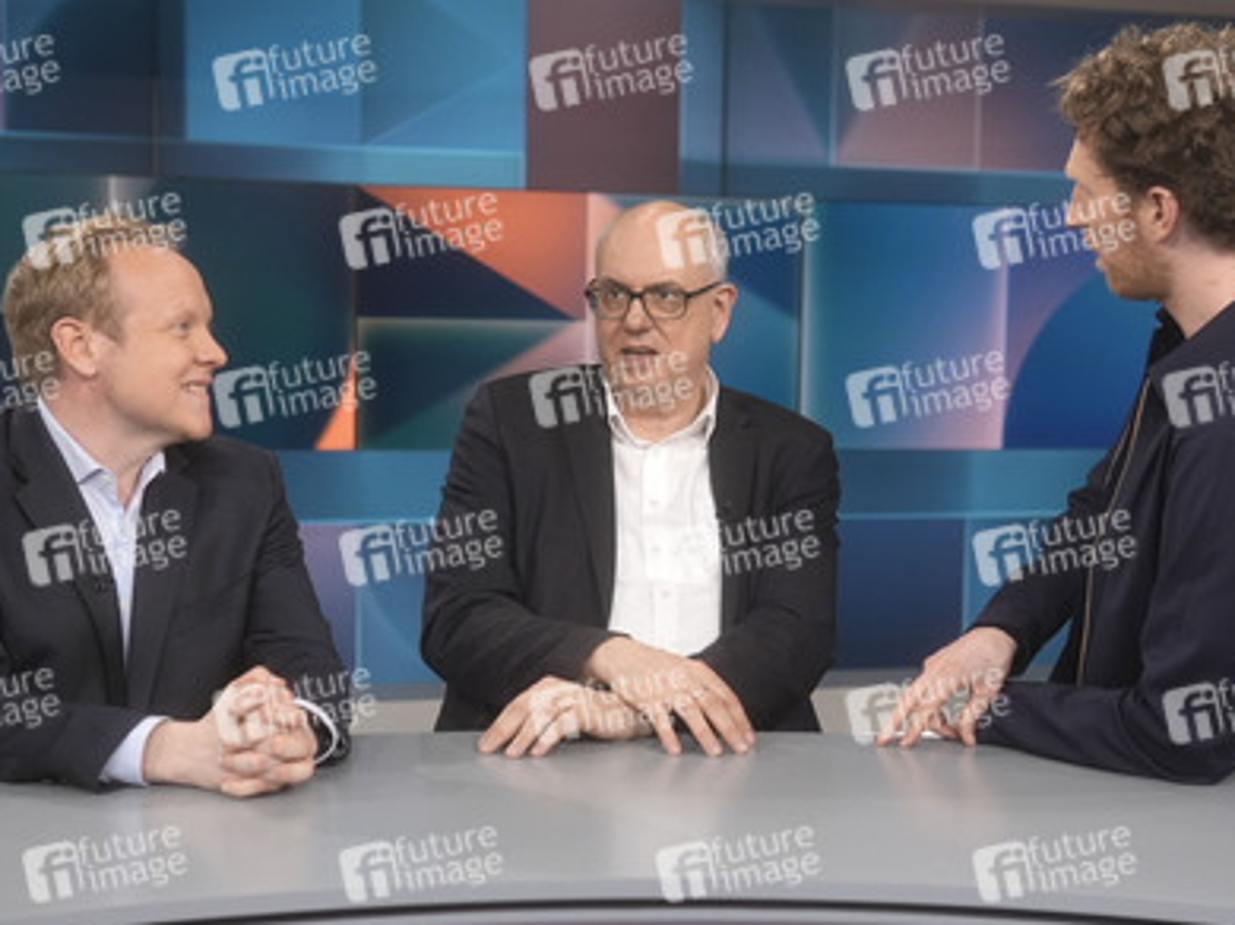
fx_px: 1783
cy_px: 469
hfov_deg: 38.2
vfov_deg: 29.1
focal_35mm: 50
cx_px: 654
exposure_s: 1/160
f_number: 2.2
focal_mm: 30
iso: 640
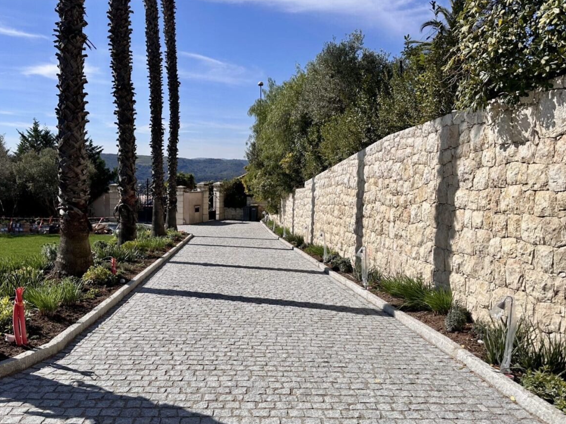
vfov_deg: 44.2
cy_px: 221
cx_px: 238
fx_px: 523
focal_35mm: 32
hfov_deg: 56.5
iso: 80
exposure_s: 1/7576
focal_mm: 6.86
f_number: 1.78
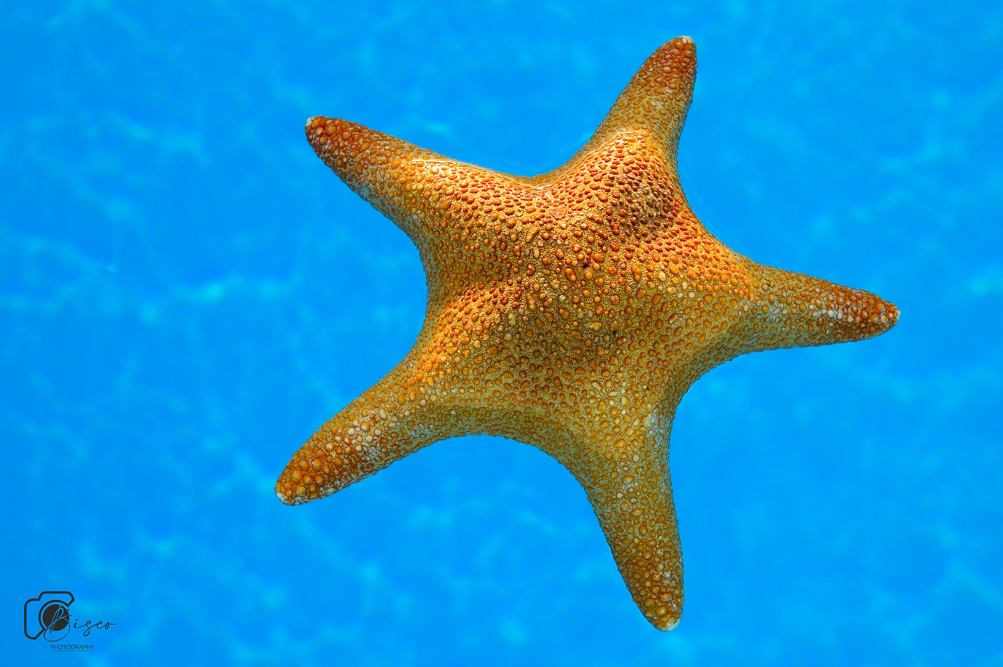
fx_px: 1921
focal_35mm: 69
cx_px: 502
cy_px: 334
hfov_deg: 29.3
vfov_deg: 19.7
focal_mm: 46
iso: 200
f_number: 8
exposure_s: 1/250
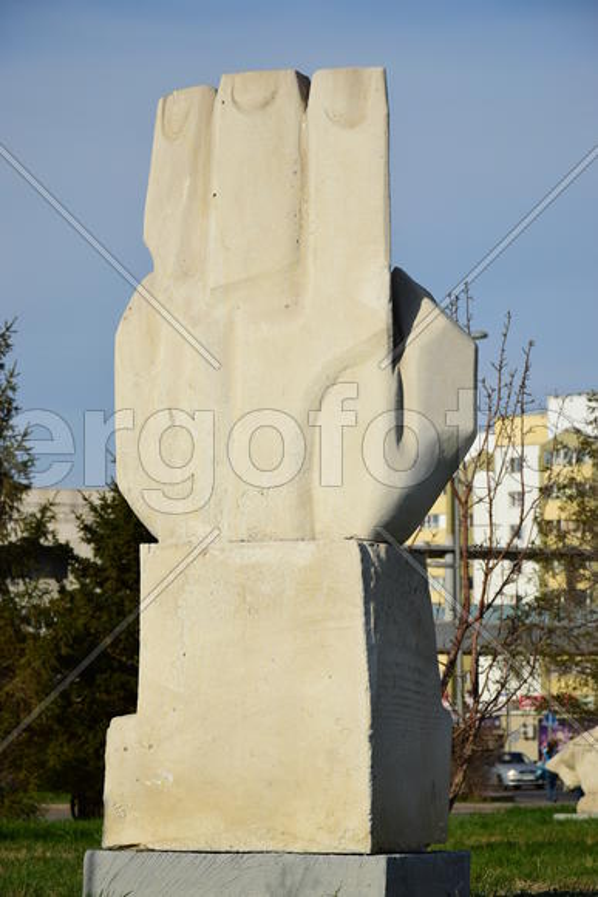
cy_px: 448
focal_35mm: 128
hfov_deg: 10.8
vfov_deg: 16.1
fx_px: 3175
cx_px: 299
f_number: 6.3
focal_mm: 85
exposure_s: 1/640
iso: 100
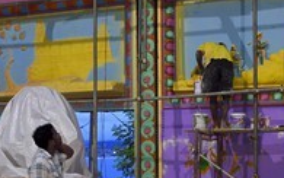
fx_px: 441
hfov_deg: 35.6
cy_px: 130
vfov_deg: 22.6
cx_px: 159
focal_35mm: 57
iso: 3200
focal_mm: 26
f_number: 4.5
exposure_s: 1/13
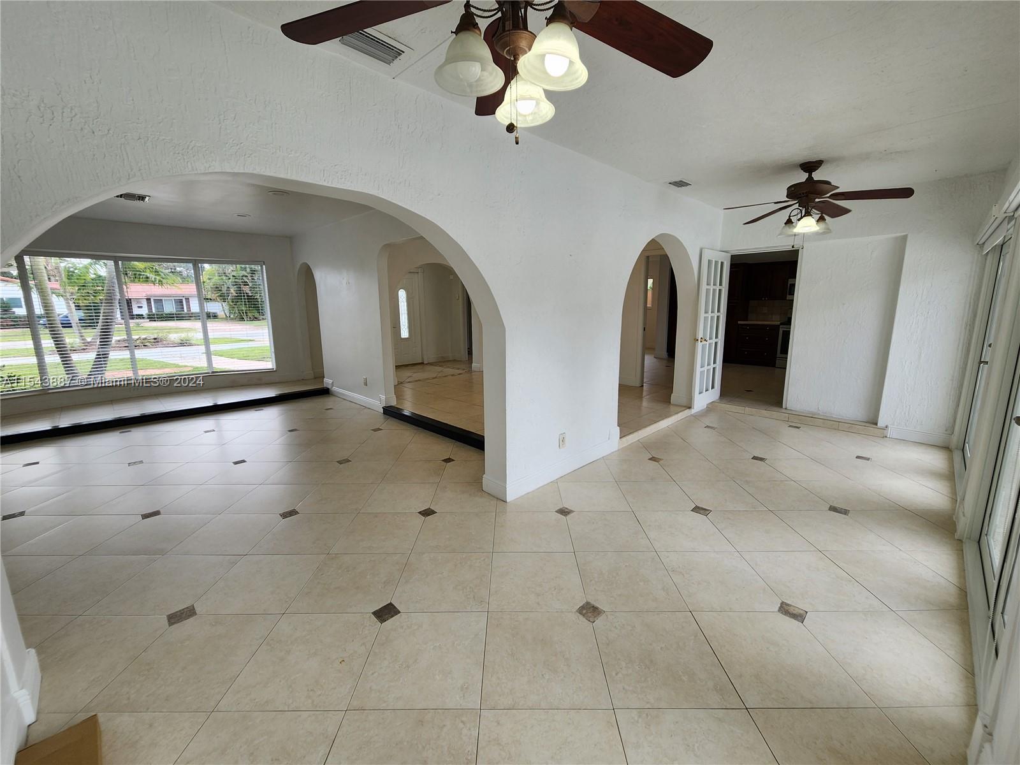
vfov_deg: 89.9
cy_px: 382
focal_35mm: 13
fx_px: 383
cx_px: 510
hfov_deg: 106.2
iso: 50
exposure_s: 1/126
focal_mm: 2.2
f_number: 2.2
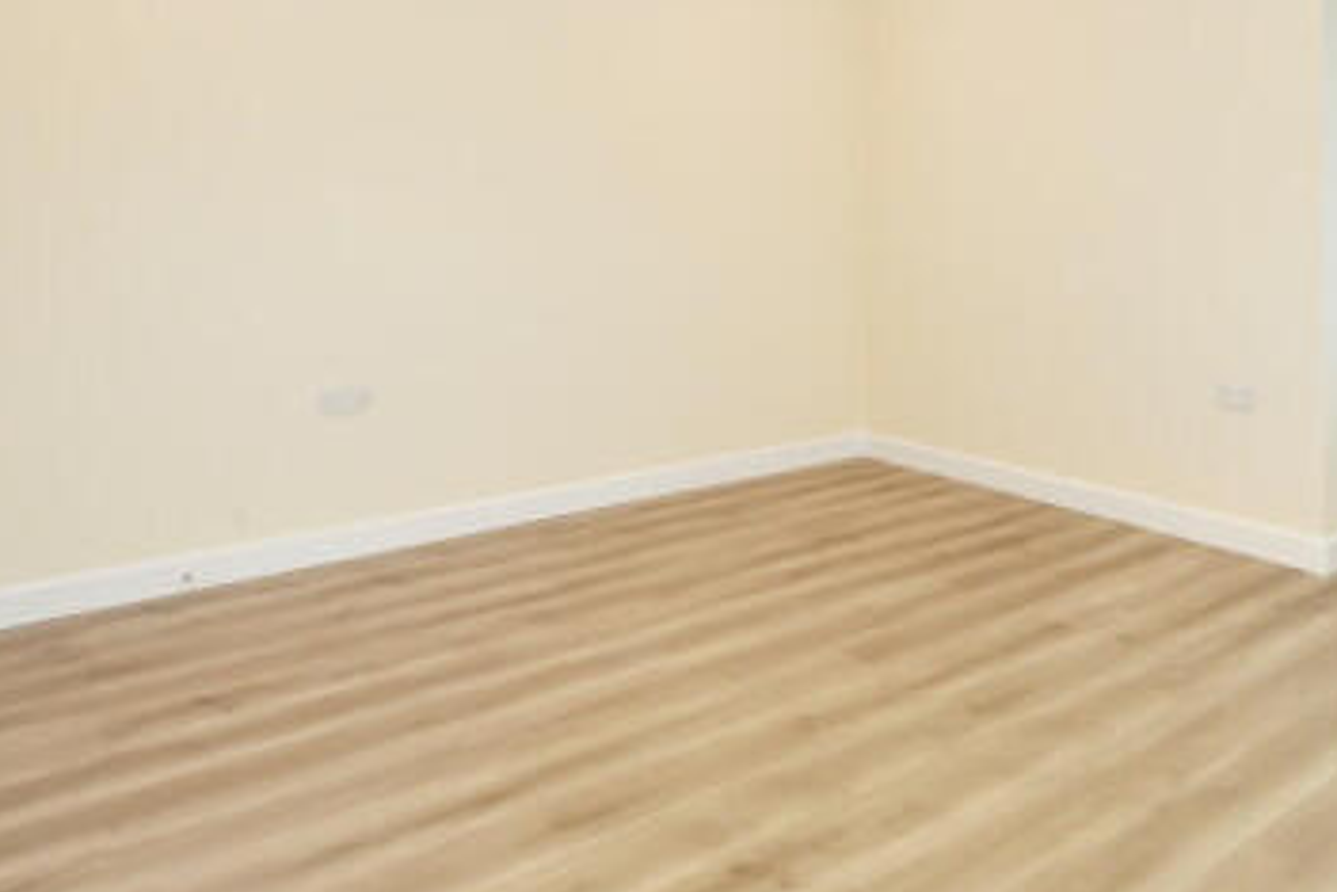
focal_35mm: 28
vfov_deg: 44.2
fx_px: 1040
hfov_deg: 61.3
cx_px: 1025
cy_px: 179
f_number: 14
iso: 250
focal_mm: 10
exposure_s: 1/3
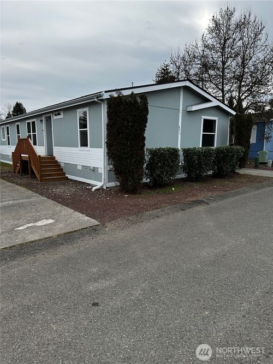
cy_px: 182
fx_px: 252
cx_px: 136
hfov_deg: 56.8
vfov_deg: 71.6
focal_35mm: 24
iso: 80
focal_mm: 6.86
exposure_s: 1/1845
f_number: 1.78
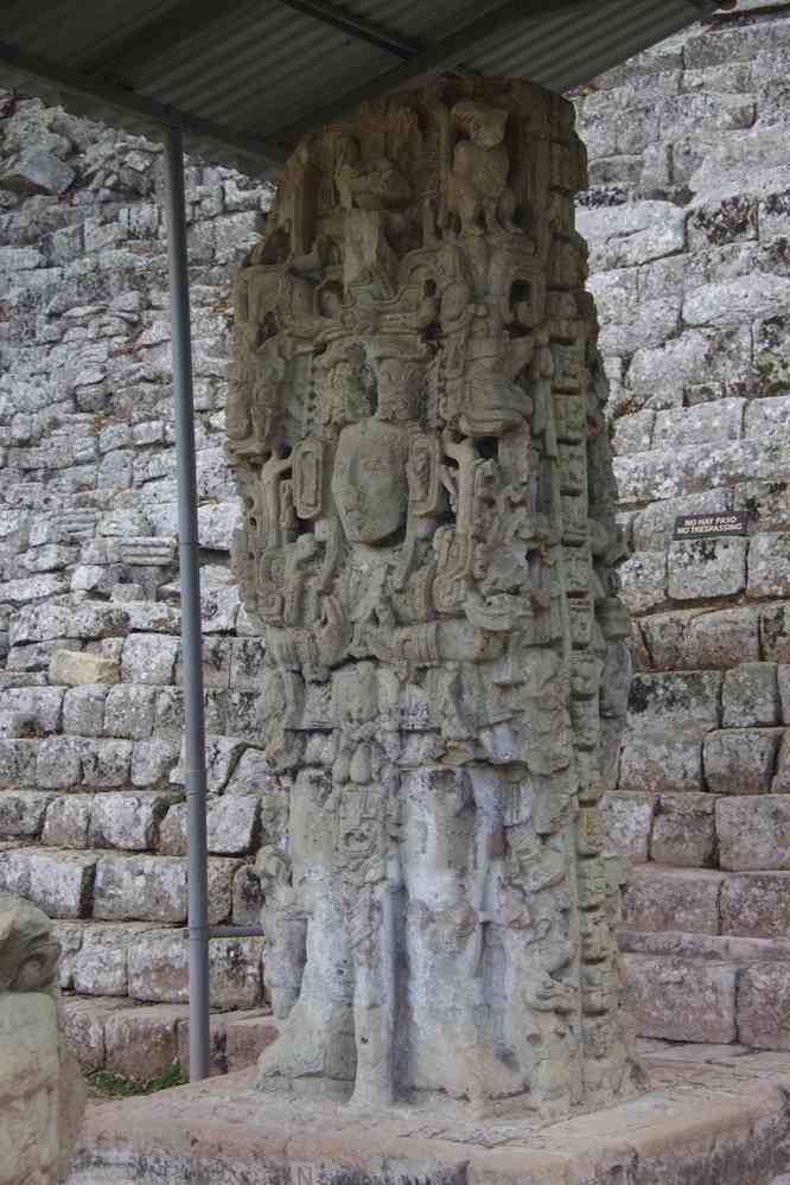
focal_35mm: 64
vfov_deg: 31.4
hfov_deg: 21.2
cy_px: 592
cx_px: 395
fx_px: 2107
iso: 800
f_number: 7.1
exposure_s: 1/80
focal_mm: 42.5
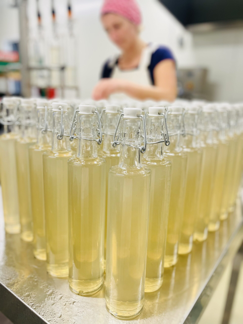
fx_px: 243
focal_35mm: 26
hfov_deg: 53.1
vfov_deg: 67.3
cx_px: 122
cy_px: 162
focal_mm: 4.2
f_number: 1.6
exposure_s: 1/100
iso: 125
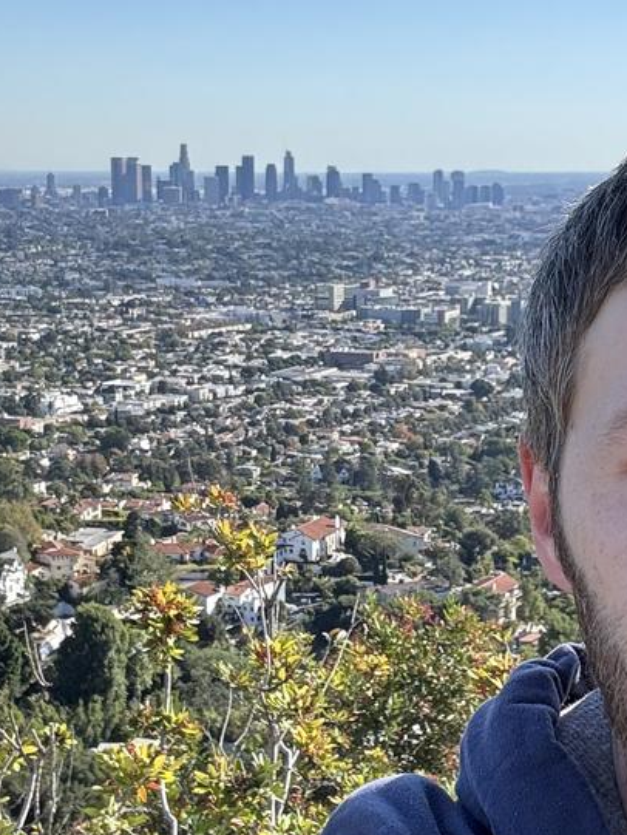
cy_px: 432
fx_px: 1714
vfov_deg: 27.4
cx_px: 363
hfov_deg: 20.7
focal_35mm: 71
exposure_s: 1/693
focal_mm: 2.69
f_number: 1.9
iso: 25
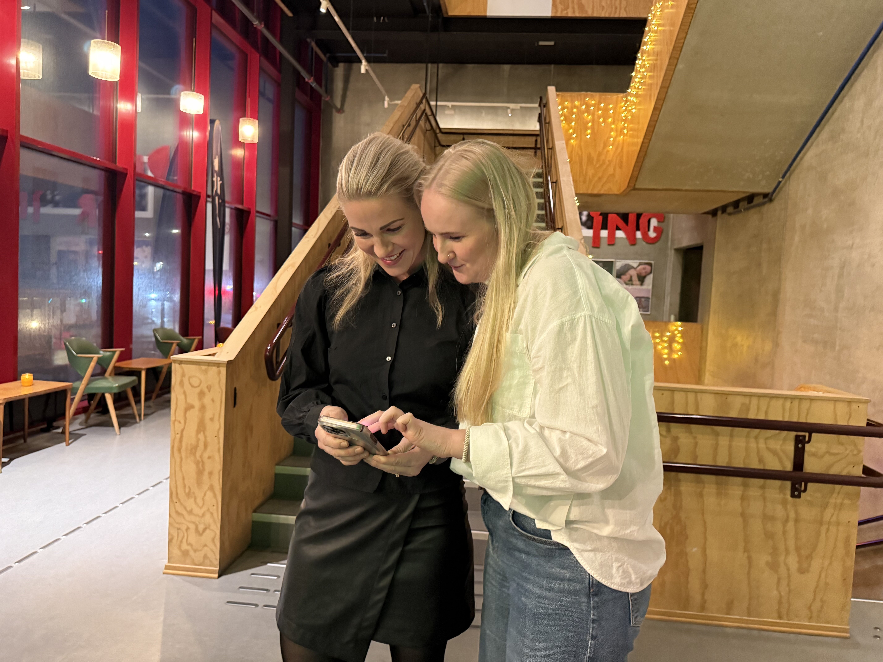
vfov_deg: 56.8
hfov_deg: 71.6
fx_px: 612
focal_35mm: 24
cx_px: 442
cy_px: 331
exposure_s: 1/33
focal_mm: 6.76
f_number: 1.78
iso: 1000
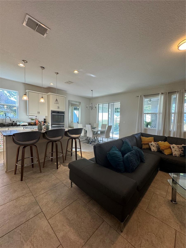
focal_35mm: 14
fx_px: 100
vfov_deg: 102.1
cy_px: 124
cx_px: 93
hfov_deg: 85.7
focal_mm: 2.22
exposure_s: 1/120
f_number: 2.2
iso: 200
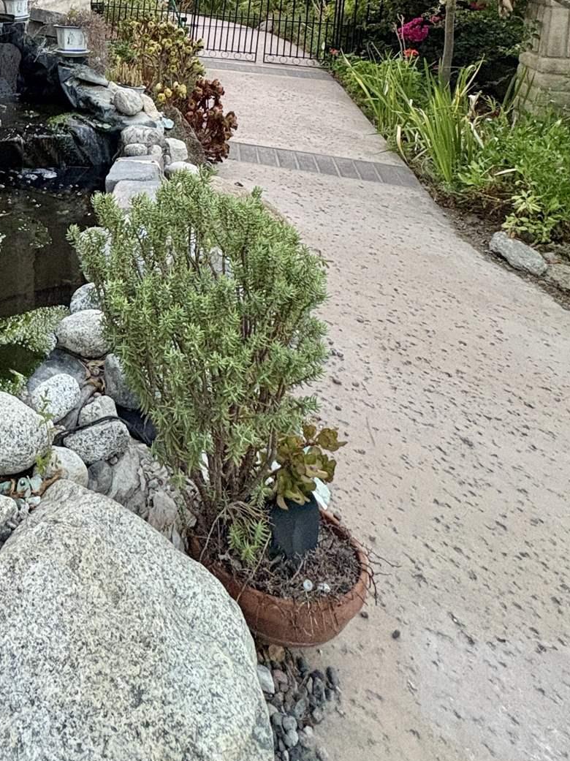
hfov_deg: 39.1
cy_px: 22
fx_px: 681
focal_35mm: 31
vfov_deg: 49.2
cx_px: -23
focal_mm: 2.22
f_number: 2.2
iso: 400
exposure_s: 1/60
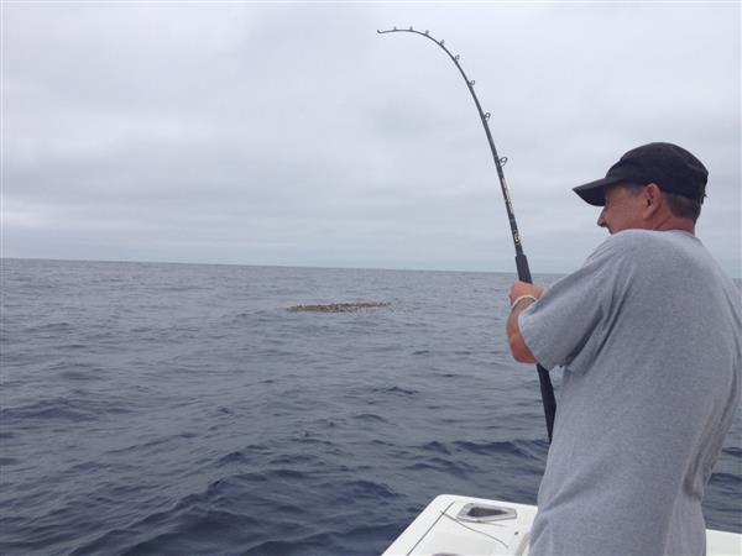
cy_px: 278
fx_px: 750
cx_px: 371
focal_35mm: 35
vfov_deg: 40.7
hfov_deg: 52.6
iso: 50
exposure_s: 1/1577
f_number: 2.4
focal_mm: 4.28
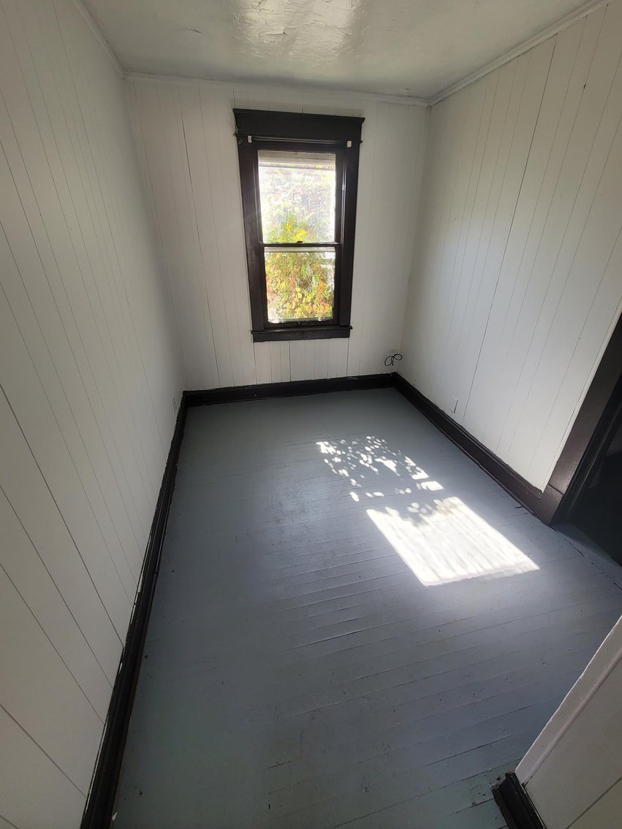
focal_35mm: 13
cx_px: 311
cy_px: 414
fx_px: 312
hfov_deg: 89.9
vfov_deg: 106.2
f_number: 2.2
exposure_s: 1/60
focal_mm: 2.2
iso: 64
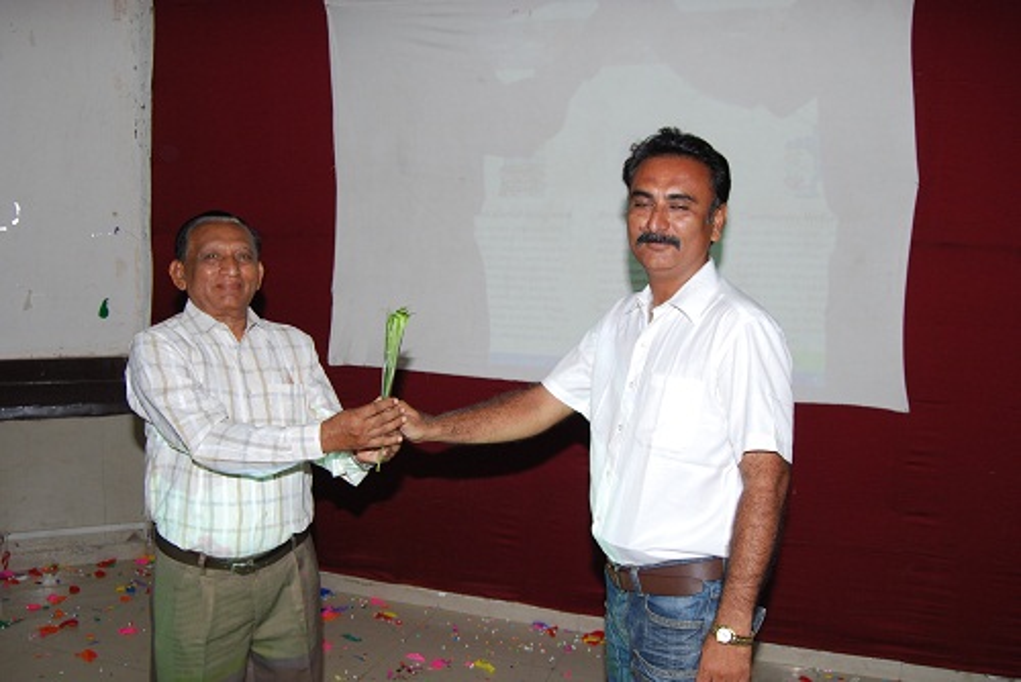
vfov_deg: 40.0
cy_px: 341
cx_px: 510
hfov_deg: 57.2
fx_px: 936
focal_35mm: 33
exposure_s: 1/100
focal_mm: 22
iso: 400
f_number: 6.3
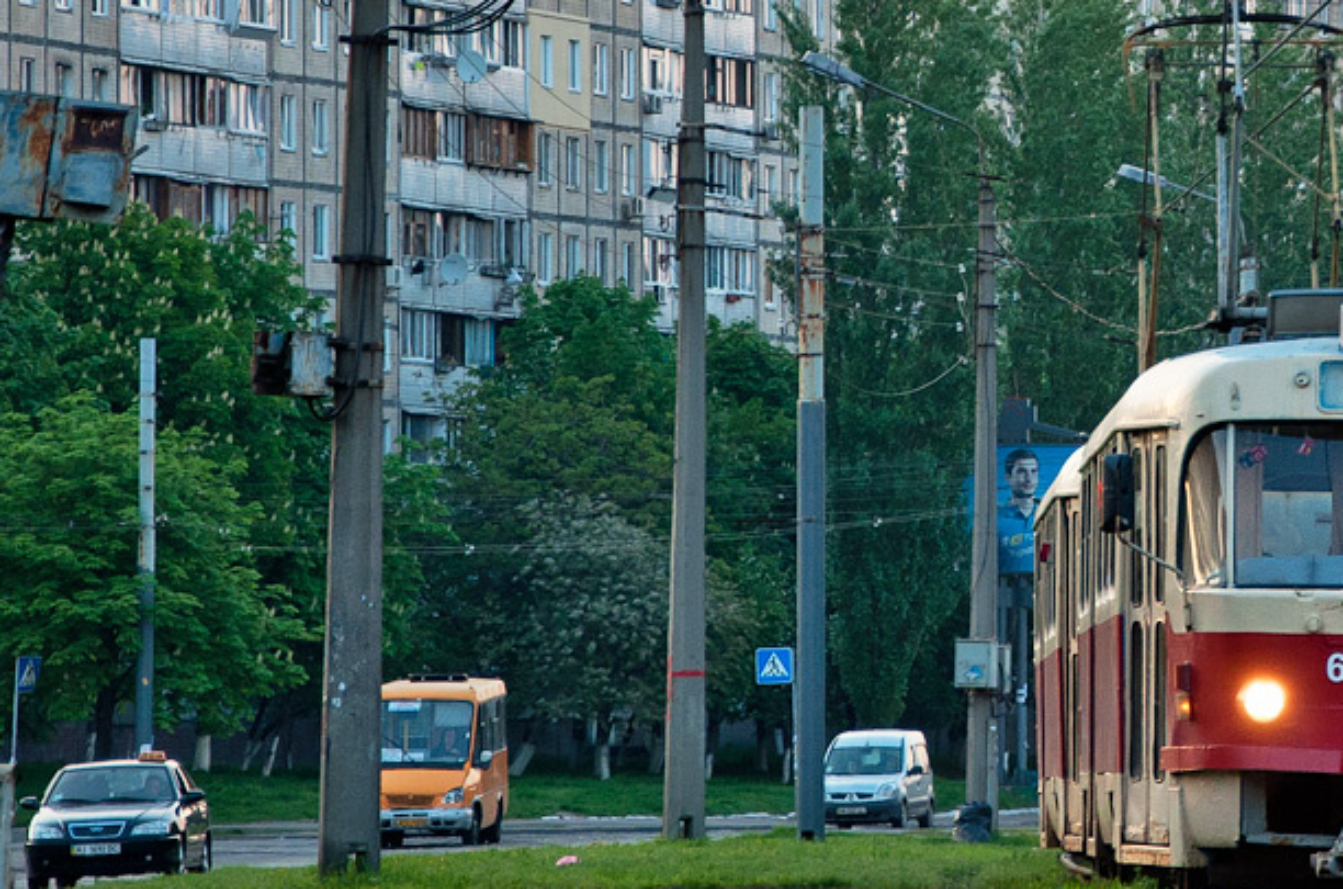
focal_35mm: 250
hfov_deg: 8.2
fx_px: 9304
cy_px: 204
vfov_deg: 5.5
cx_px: 1299
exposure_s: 1/125
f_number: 5.6
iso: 200
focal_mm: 85
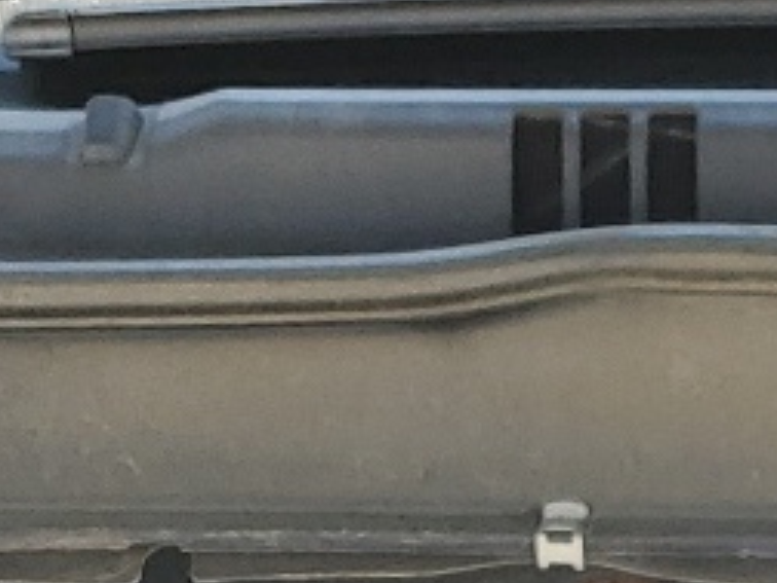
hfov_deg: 11.6
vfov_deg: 8.1
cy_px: 1558
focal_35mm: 165
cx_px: 1064
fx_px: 3704
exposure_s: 1/250
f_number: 1.5
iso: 50
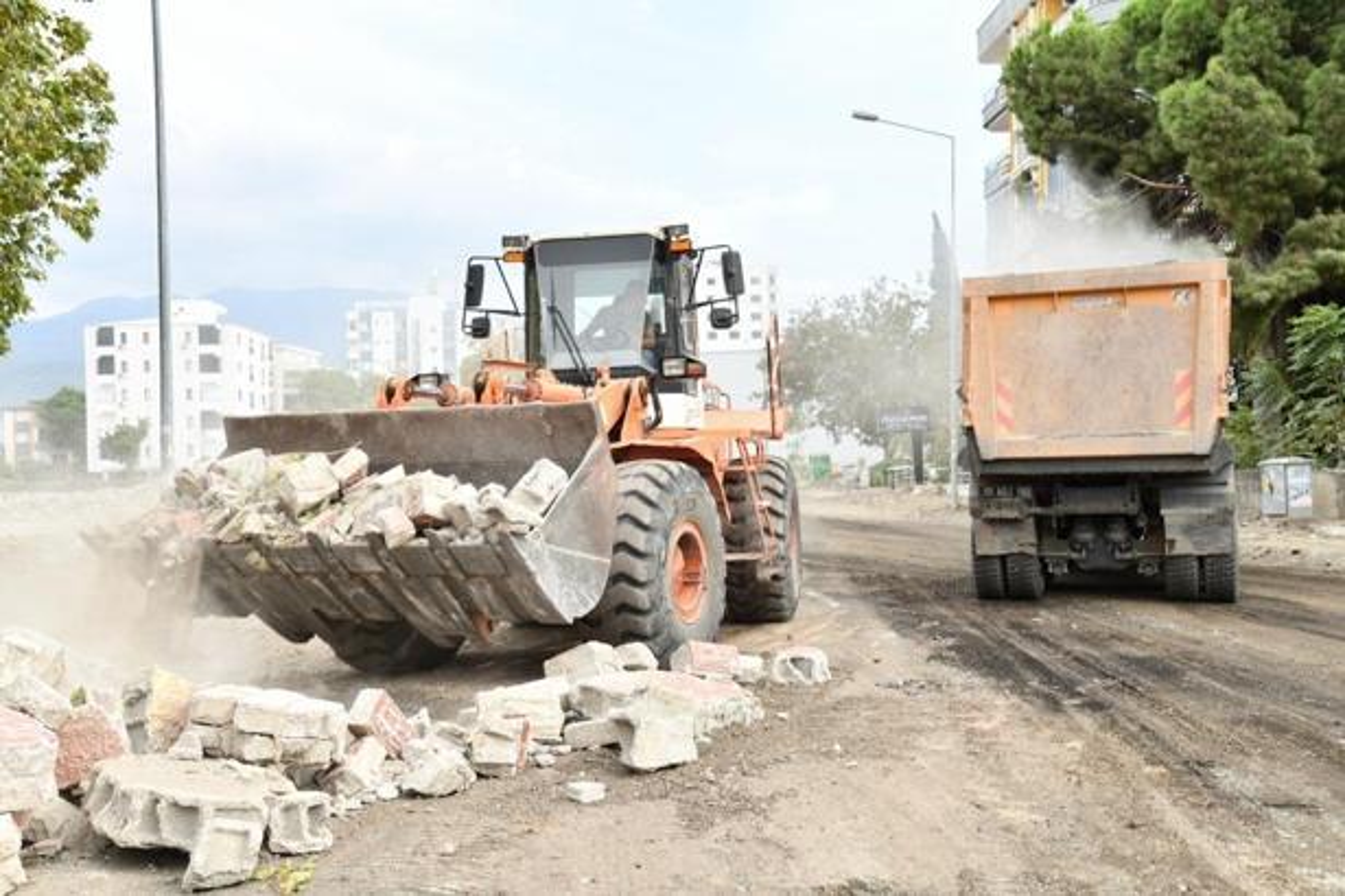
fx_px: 1420
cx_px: 672
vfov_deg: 35.1
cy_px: 448
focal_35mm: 38
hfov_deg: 50.7
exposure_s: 1/125
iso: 200
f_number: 8
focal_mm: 38
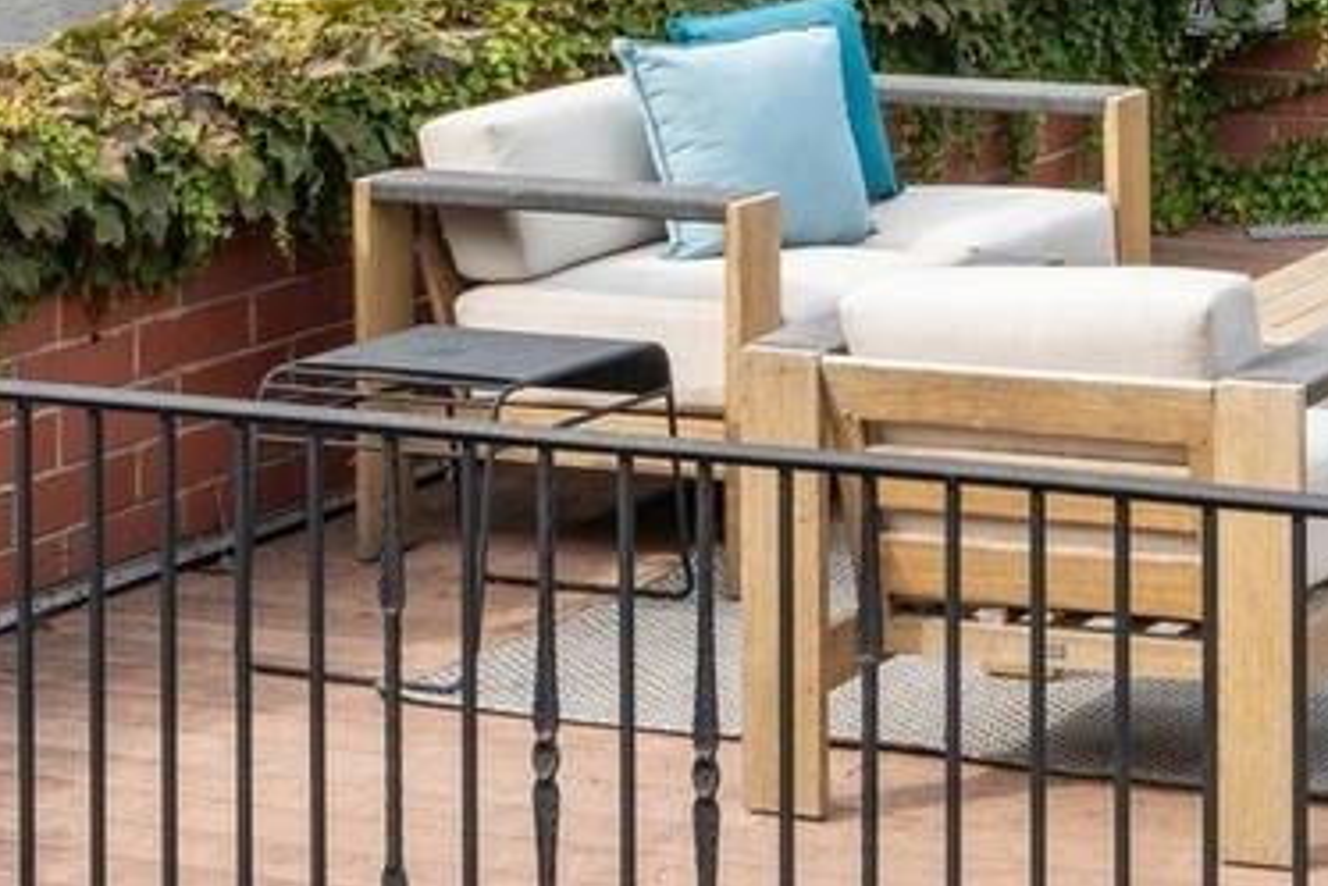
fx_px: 4650
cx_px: 1670
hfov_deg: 15.6
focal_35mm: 126
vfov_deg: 10.5
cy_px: -516
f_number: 8
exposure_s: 1/800
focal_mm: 29
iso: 320
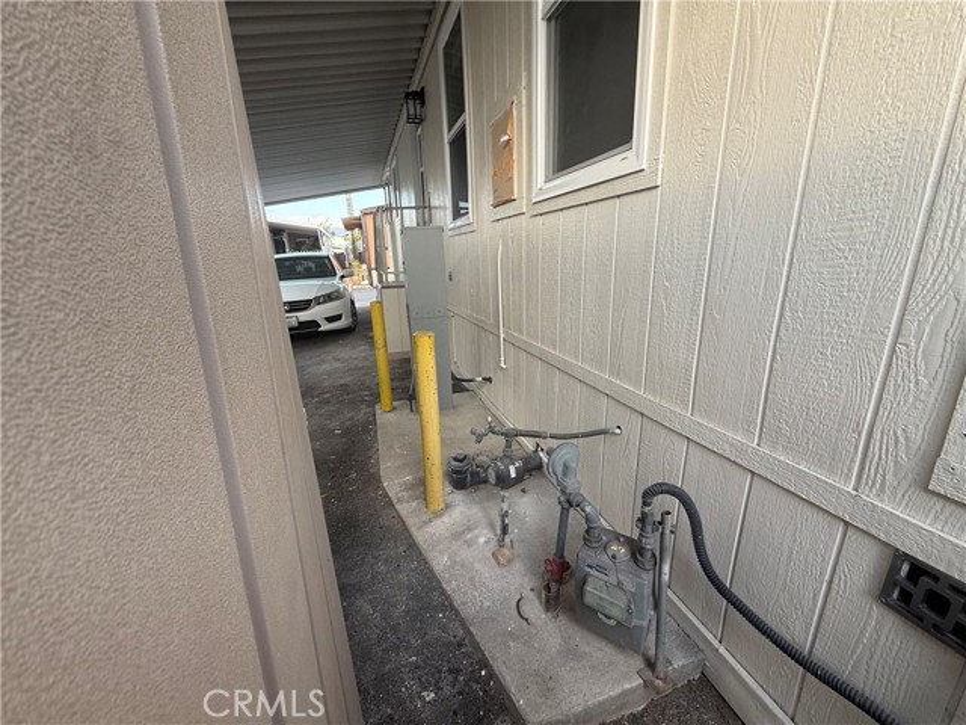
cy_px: 362
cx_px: 483
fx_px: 391
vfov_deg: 85.7
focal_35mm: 14
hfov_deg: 102.1
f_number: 2.2
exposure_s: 1/99
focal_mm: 2.22
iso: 64
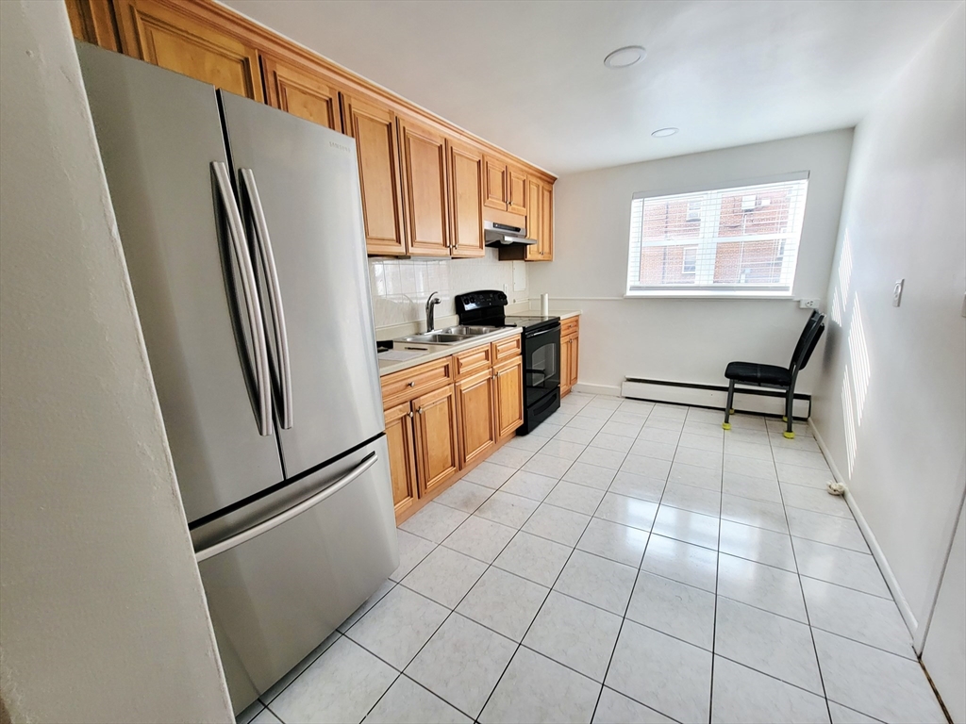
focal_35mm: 13
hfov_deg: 106.2
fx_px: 363
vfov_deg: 89.9
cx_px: 483
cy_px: 362
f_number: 2.2
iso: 50
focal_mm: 2.2
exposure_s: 1/60
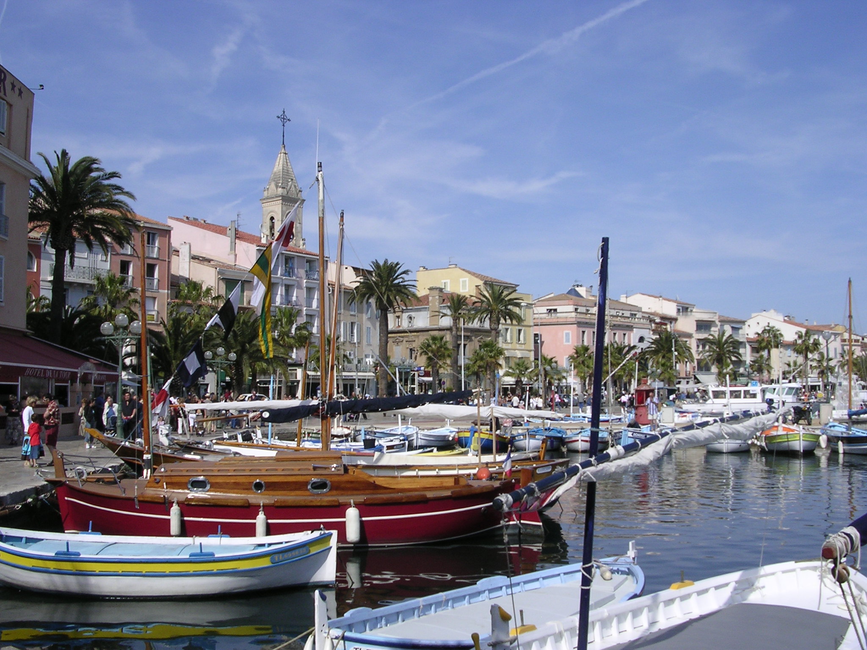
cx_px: 434
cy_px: 325
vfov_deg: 37.7
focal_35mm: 38
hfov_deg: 49.0
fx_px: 952
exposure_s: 1/478
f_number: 5.6
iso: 100
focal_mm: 5.8
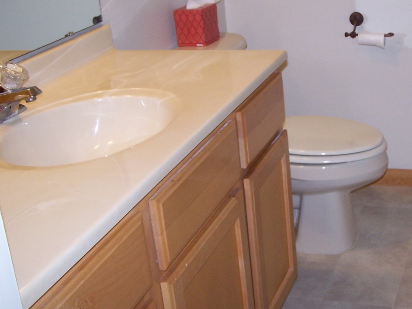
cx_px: 306
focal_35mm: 58
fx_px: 691
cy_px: 113
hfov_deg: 32.6
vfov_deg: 25.2
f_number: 2.8
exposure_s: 1/60
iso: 140
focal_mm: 6.3
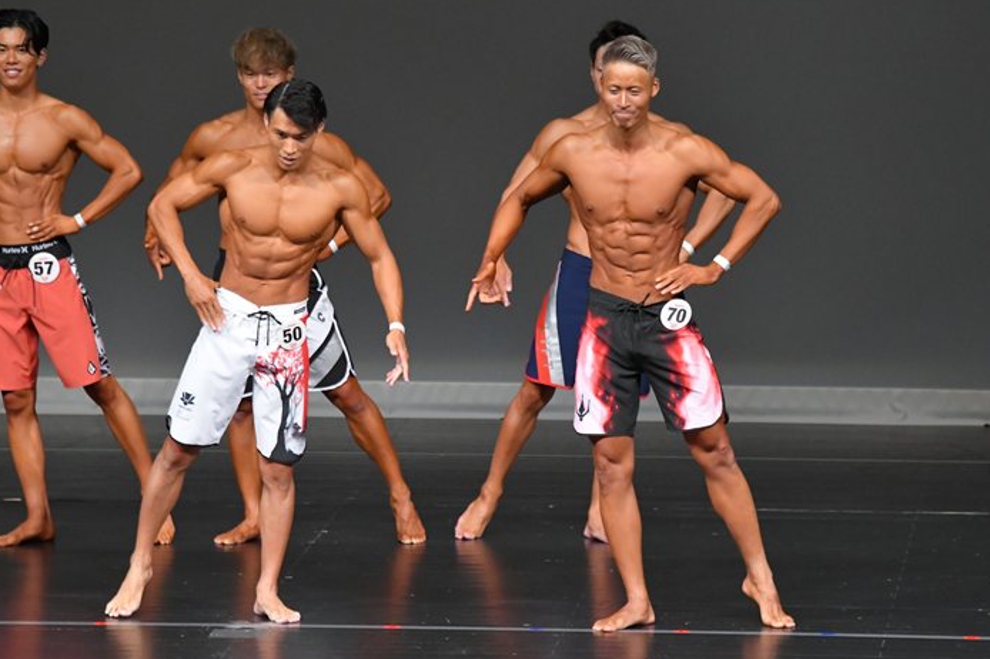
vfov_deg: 4.1
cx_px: 489
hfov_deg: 6.2
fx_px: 9208
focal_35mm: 335
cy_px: 328
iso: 4000
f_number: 5.6
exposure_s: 1/400
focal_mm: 200
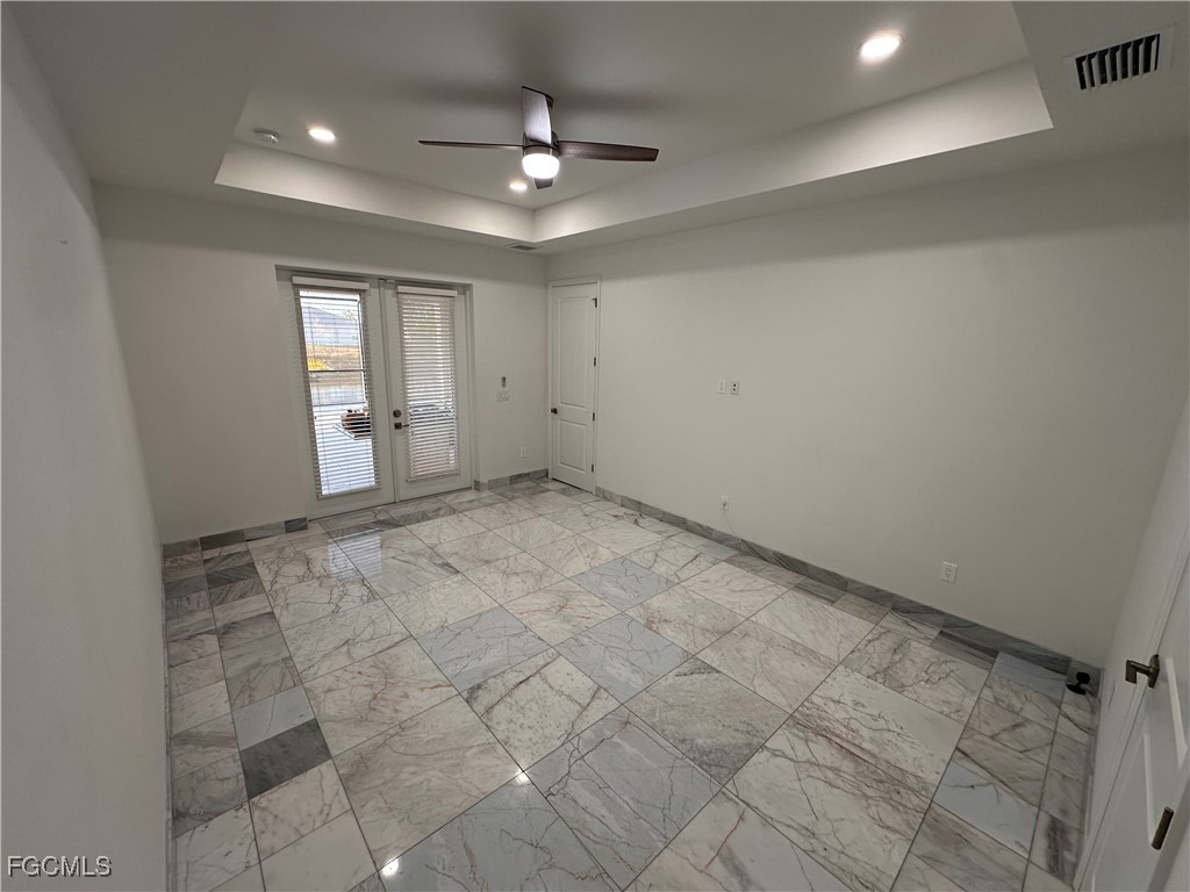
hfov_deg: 102.1
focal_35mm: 14
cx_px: 595
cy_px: 446
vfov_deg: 85.7
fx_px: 481
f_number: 2.2
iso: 80
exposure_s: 1/120
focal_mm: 2.22
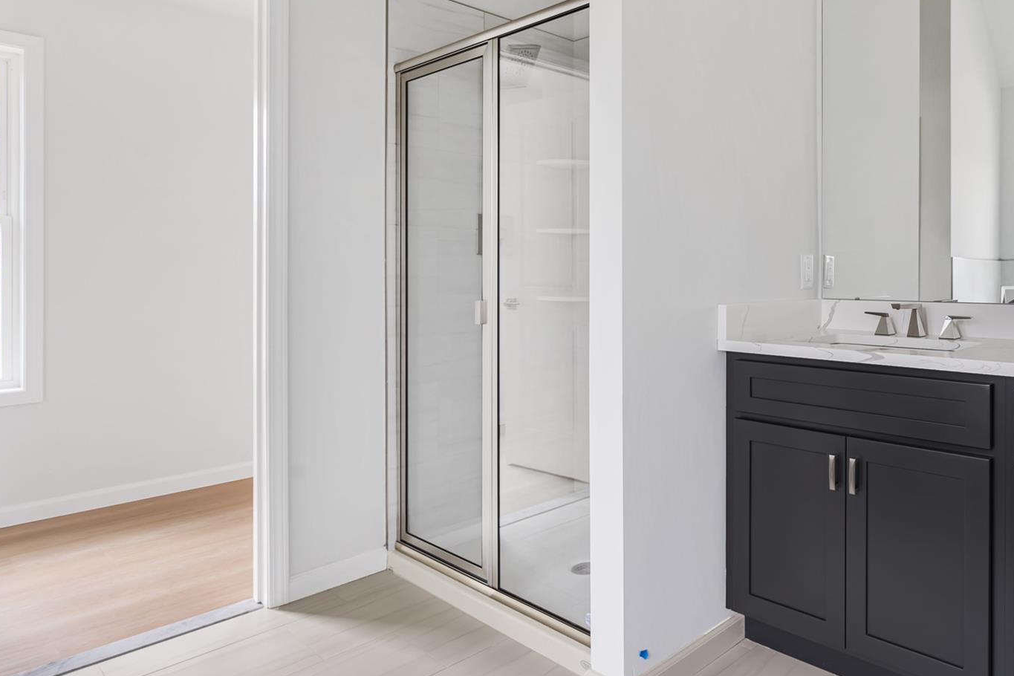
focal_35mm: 24
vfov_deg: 52.8
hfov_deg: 70.3
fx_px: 676
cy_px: 274
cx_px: 721
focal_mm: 16
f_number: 8
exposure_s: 1/2
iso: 250
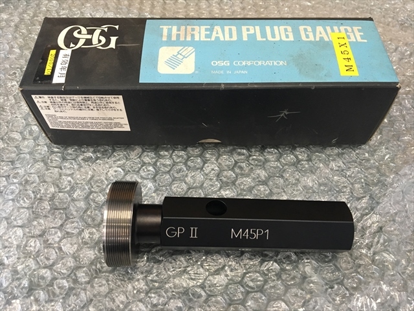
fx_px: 347
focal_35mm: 29
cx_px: 207
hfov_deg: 61.7
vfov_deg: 48.2
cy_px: 156
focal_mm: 4.15
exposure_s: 1/30
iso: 125
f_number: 2.2
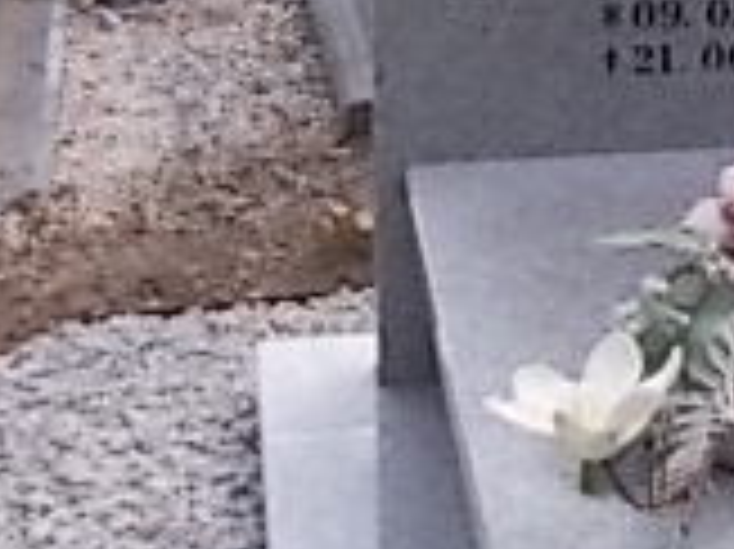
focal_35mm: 102
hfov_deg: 18.7
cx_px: 770
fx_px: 2161
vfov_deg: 14.2
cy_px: -45
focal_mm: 4.6
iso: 80
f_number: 3.2
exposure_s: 1/400
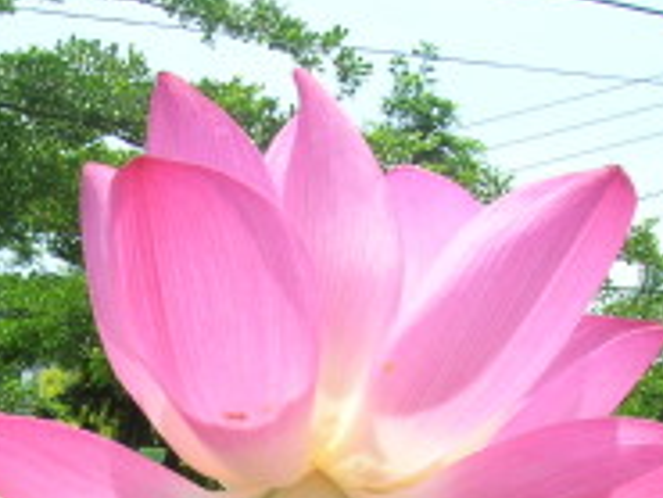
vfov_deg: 15.1
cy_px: 641
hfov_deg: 20.6
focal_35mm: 94
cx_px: 143
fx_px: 1802
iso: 50
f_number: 4.9
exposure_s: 1/222
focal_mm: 5.7
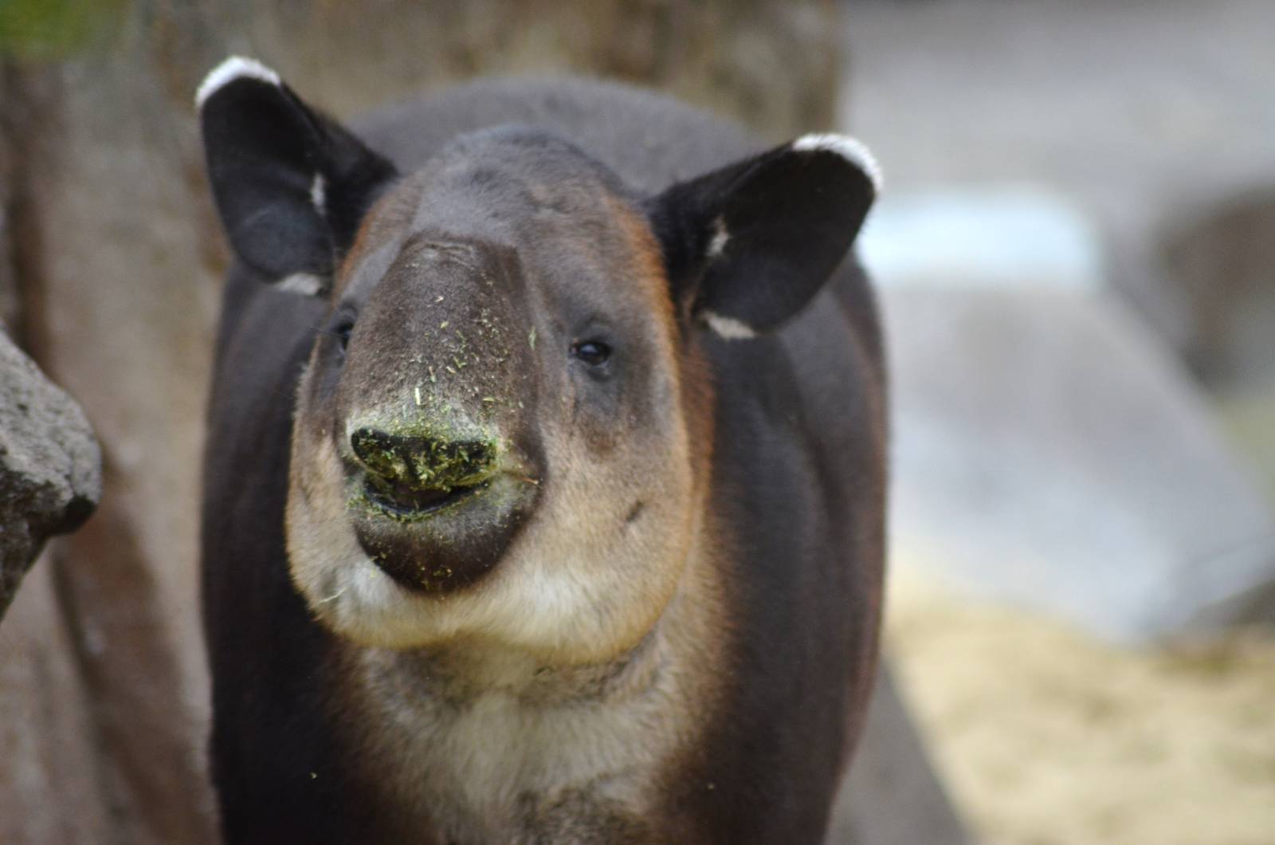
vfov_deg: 3.0
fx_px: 15906
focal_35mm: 450
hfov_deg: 4.6
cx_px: 638
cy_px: 422
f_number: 5.6
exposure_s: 1/1000
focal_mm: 300
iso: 640
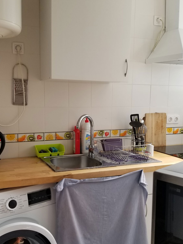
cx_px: 91
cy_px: 141
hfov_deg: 38.7
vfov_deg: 50.0
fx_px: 261
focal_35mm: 37
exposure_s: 1/364
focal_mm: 4.25
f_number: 1.7
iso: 50
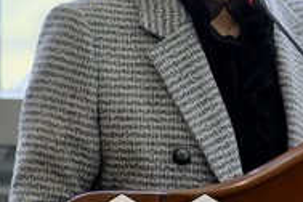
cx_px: 289
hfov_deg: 5.1
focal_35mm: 406
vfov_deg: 3.4
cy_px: -3
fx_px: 3417
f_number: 2.5
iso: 400
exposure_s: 1/200
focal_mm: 85
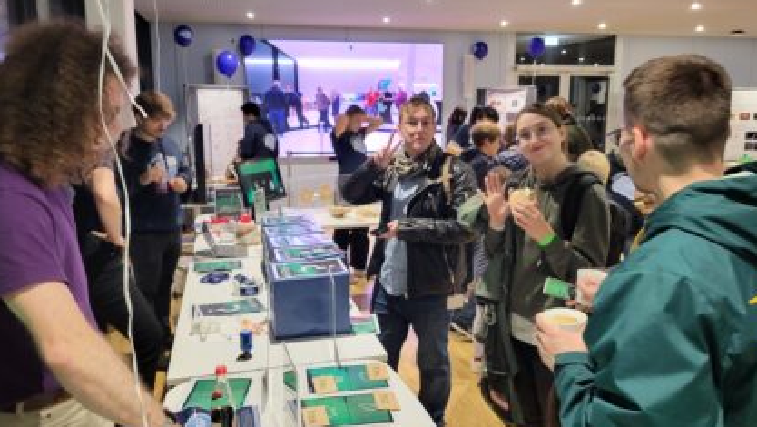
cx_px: 382
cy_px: 213
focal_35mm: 29
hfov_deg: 66.0
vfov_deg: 40.2
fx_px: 582
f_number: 1.8
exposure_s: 1/50
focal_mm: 5.4
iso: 500
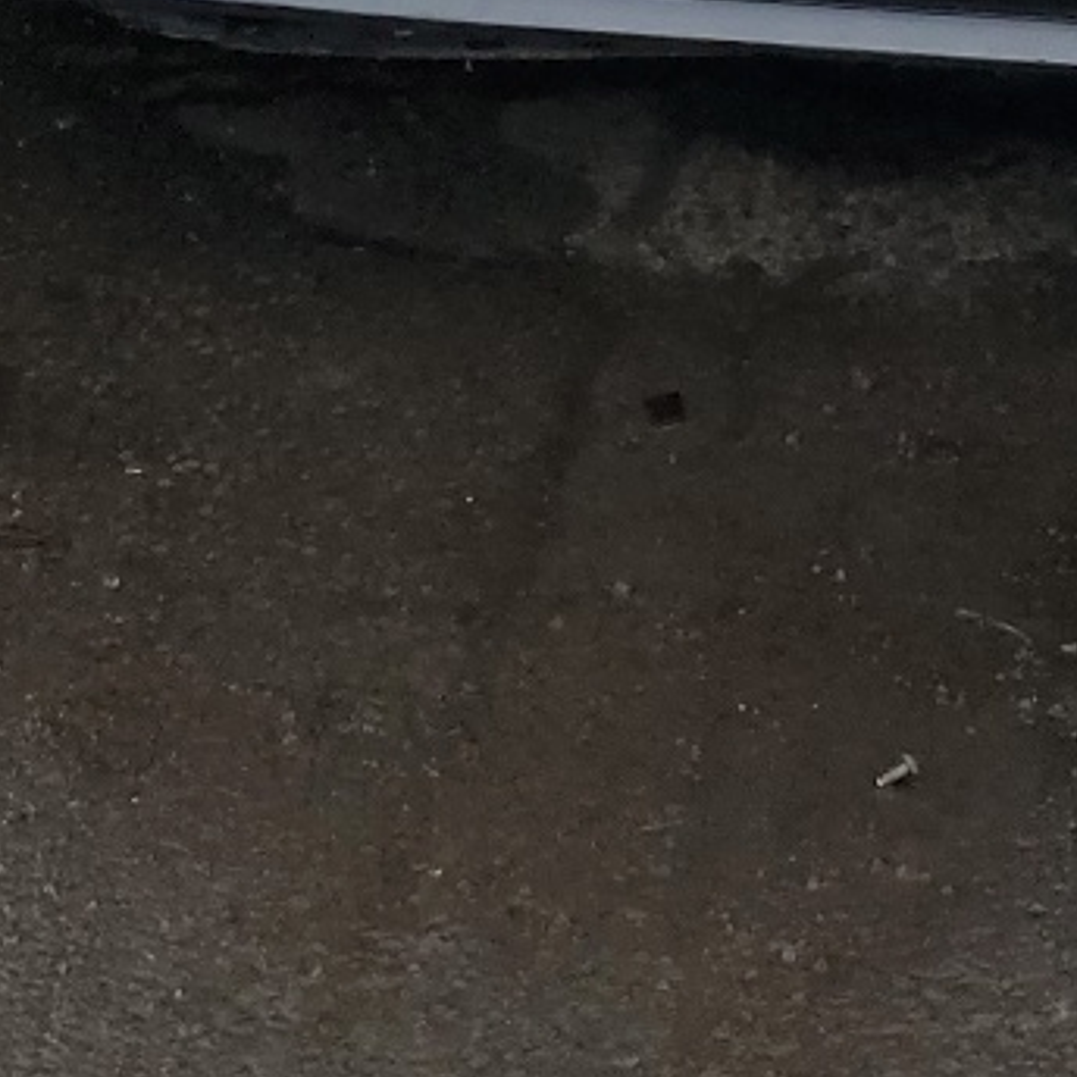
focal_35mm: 107
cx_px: 1090
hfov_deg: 15.9
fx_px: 3766
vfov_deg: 14.8
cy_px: -689
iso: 67
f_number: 1.5
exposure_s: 1/120
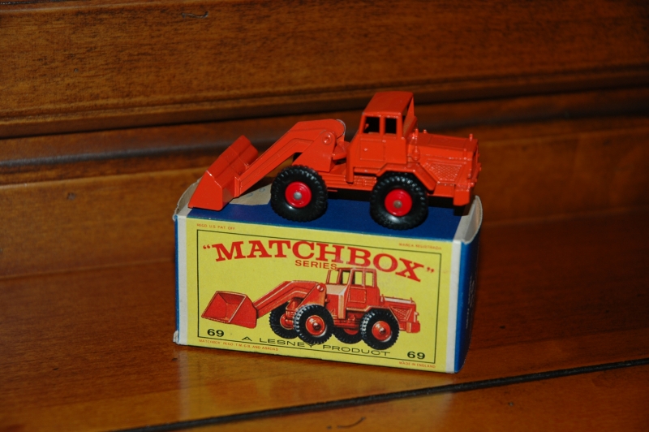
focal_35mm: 105
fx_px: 1891
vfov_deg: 13.0
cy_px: 216
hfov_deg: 19.5
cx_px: 324
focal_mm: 70
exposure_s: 1/60
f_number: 4.5
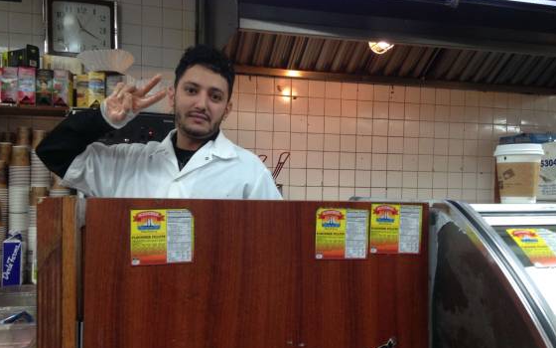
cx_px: 276
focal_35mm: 36
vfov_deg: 35.3
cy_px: 195
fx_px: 546
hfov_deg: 54.0
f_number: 2.4
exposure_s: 1/20
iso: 100
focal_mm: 4.12
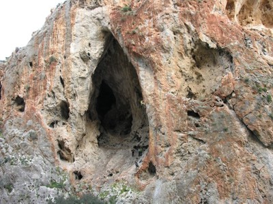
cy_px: 102
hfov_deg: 52.6
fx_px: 276
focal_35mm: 35
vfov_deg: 40.7
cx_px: 136
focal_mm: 8.9
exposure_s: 1/71.1
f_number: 2.8
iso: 50
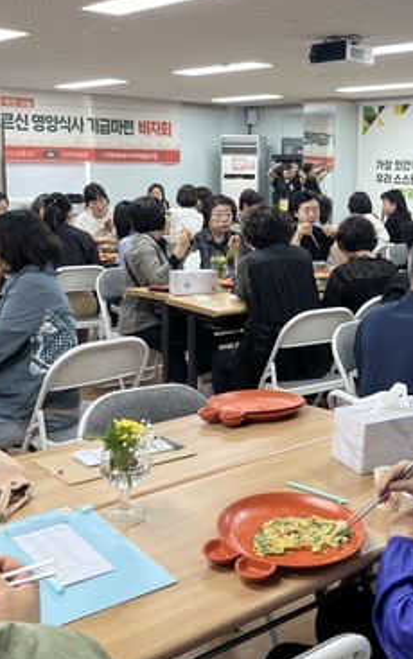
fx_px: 809
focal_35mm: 45
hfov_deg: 28.4
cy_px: 266
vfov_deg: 44.1
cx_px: 291
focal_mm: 5.1
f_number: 1.6
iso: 64
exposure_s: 1/60
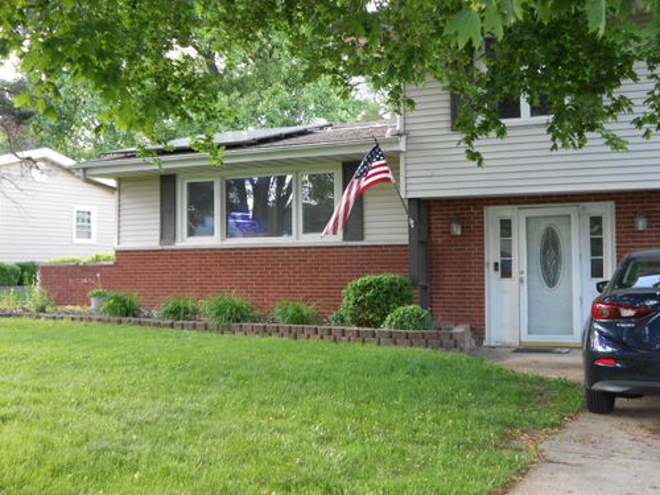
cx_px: 330
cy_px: 248
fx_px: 820
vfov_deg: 33.6
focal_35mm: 43
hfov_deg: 43.9
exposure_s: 1/30
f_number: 4.2
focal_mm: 7.7
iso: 80
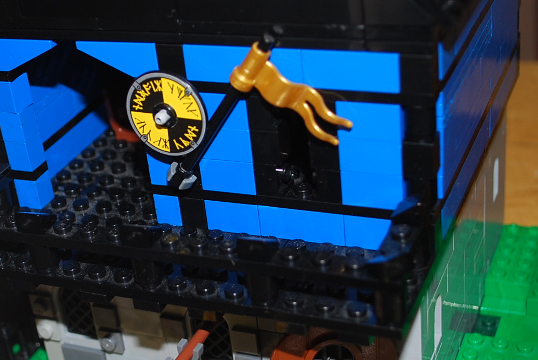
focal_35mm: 70
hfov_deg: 28.7
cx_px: 200
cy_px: 222
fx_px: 1047
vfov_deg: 19.5
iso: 200
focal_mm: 24
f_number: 4.2
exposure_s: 1/60
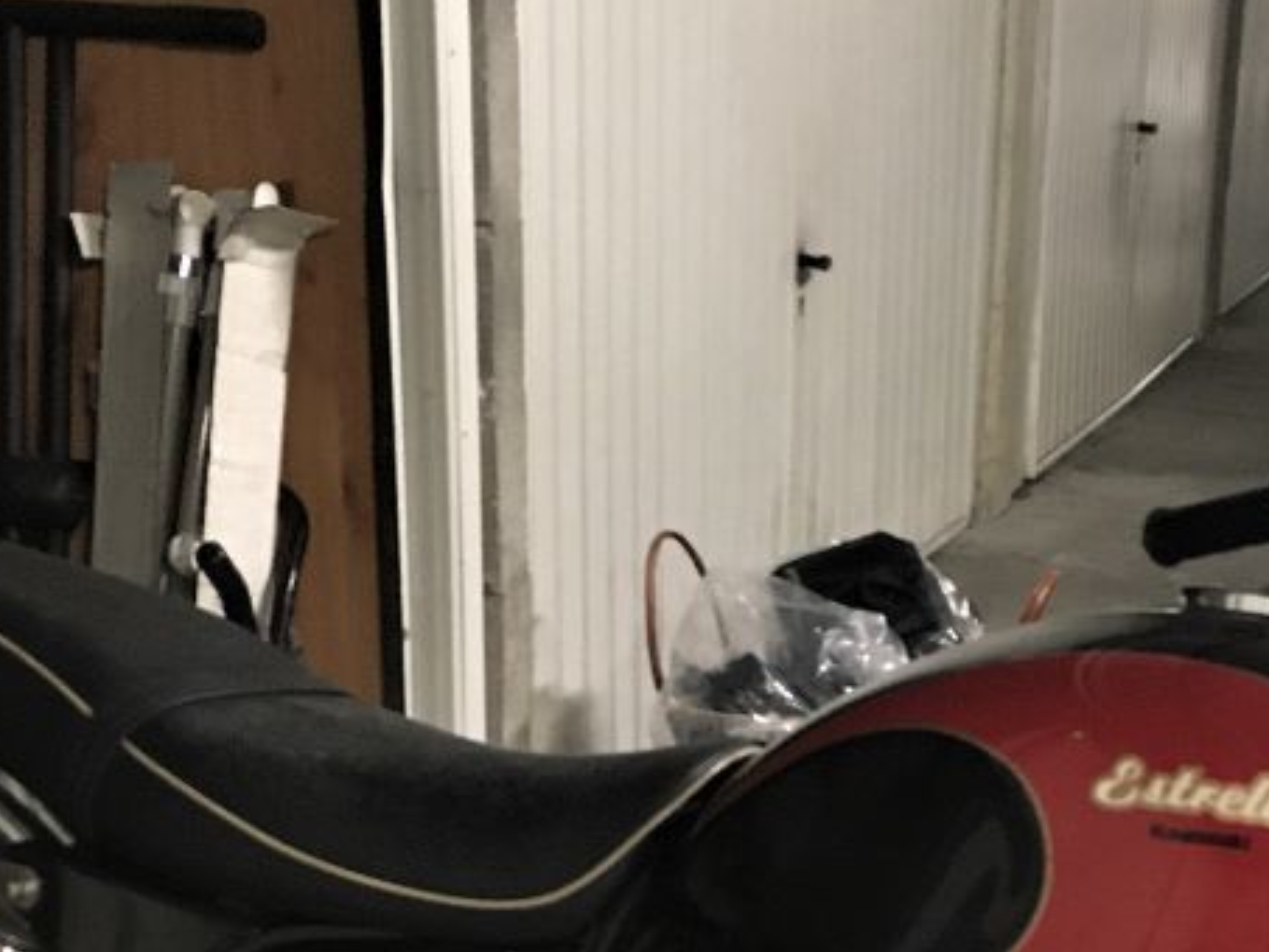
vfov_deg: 17.1
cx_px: 922
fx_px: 3007
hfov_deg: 23.6
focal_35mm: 82
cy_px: 1179
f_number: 2.2
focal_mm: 4.15
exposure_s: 1/17
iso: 400
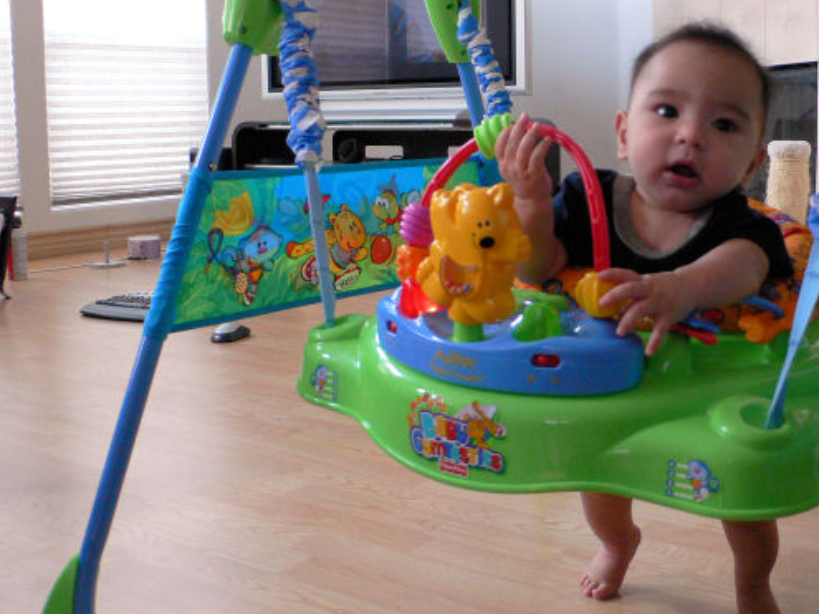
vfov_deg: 32.7
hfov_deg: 42.8
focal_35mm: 44
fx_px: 1041
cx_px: 483
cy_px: 228
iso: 200
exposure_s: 1/25
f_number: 2.8
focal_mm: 6.3
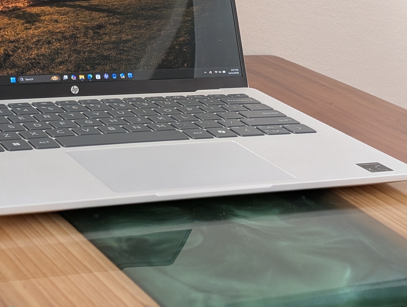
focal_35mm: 90
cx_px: 128
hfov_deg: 21.6
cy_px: 37
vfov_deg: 16.3
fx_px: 1060
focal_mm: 6.9
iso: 136
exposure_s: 1/120
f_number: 1.68
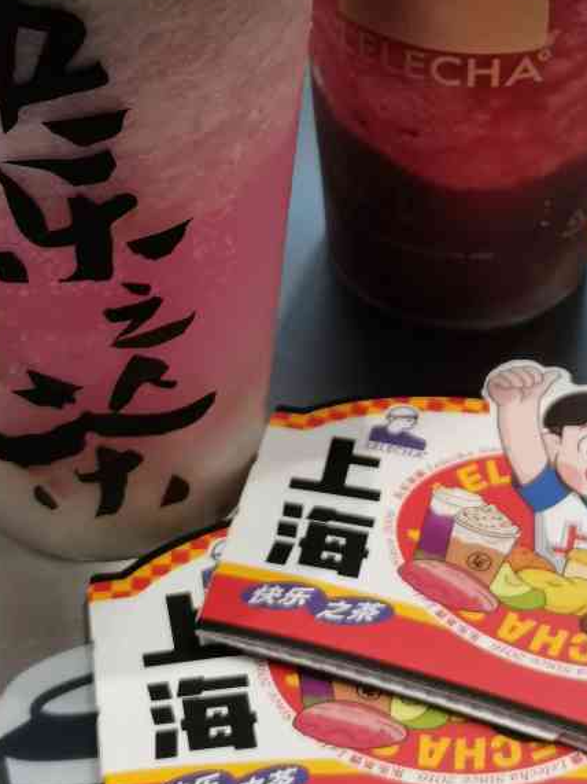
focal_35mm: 85
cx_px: 377
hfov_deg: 17.3
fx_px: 1923
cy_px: 179
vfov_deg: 22.8
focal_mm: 5.58
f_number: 1.8
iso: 160
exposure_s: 1/100
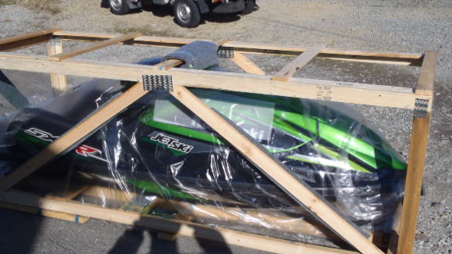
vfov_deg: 26.5
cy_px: 151
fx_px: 539
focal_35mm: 45
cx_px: 242
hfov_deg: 45.5
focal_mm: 6.83
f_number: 4.6
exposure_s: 1/640
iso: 80
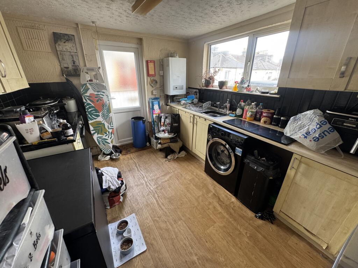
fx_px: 145
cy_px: 134
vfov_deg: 85.7
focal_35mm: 14
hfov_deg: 102.1
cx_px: 179
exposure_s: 1/99
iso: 125
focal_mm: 2.22
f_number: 2.2
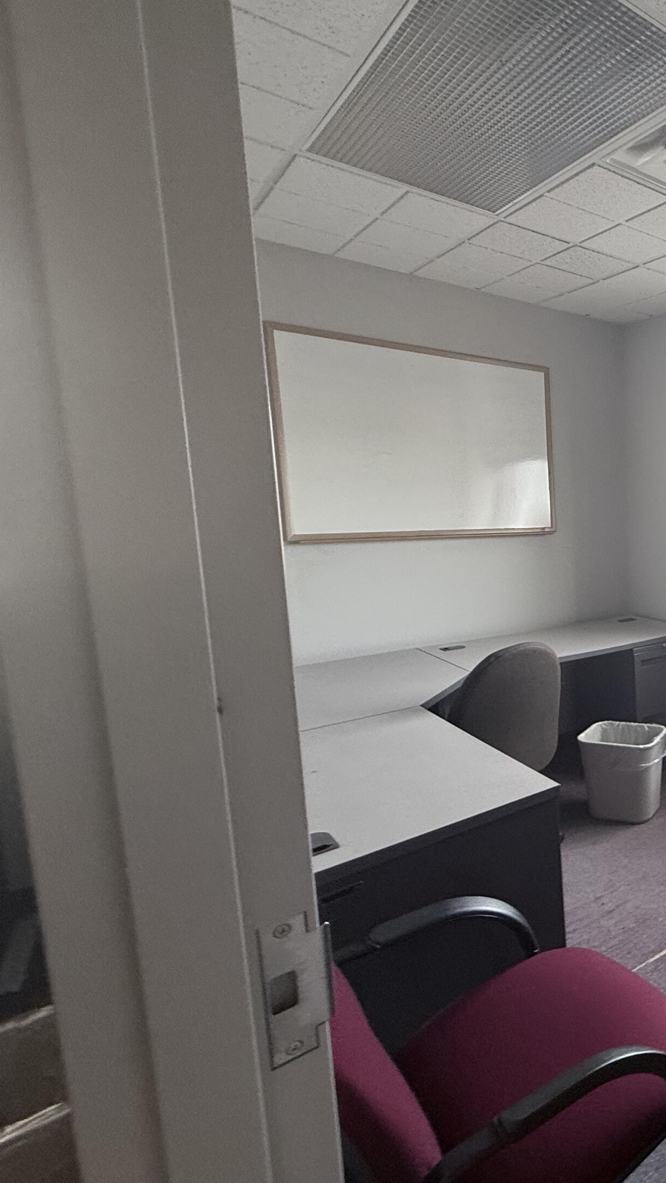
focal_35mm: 21
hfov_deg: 40.1
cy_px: 587
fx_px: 659
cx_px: 777
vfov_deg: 83.8
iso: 125
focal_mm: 2.22
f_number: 2.2
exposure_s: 1/99
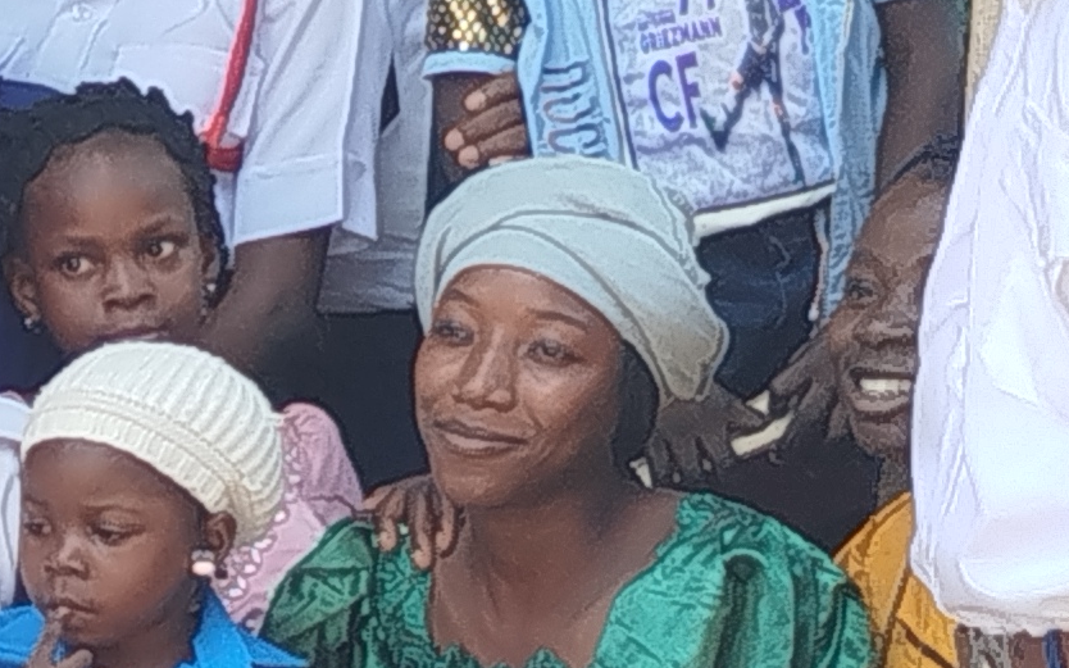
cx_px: -1378
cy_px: 781
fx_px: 7108
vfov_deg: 5.4
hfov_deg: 8.0
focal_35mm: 244
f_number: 1.7
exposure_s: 1/175
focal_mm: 5.31
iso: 50
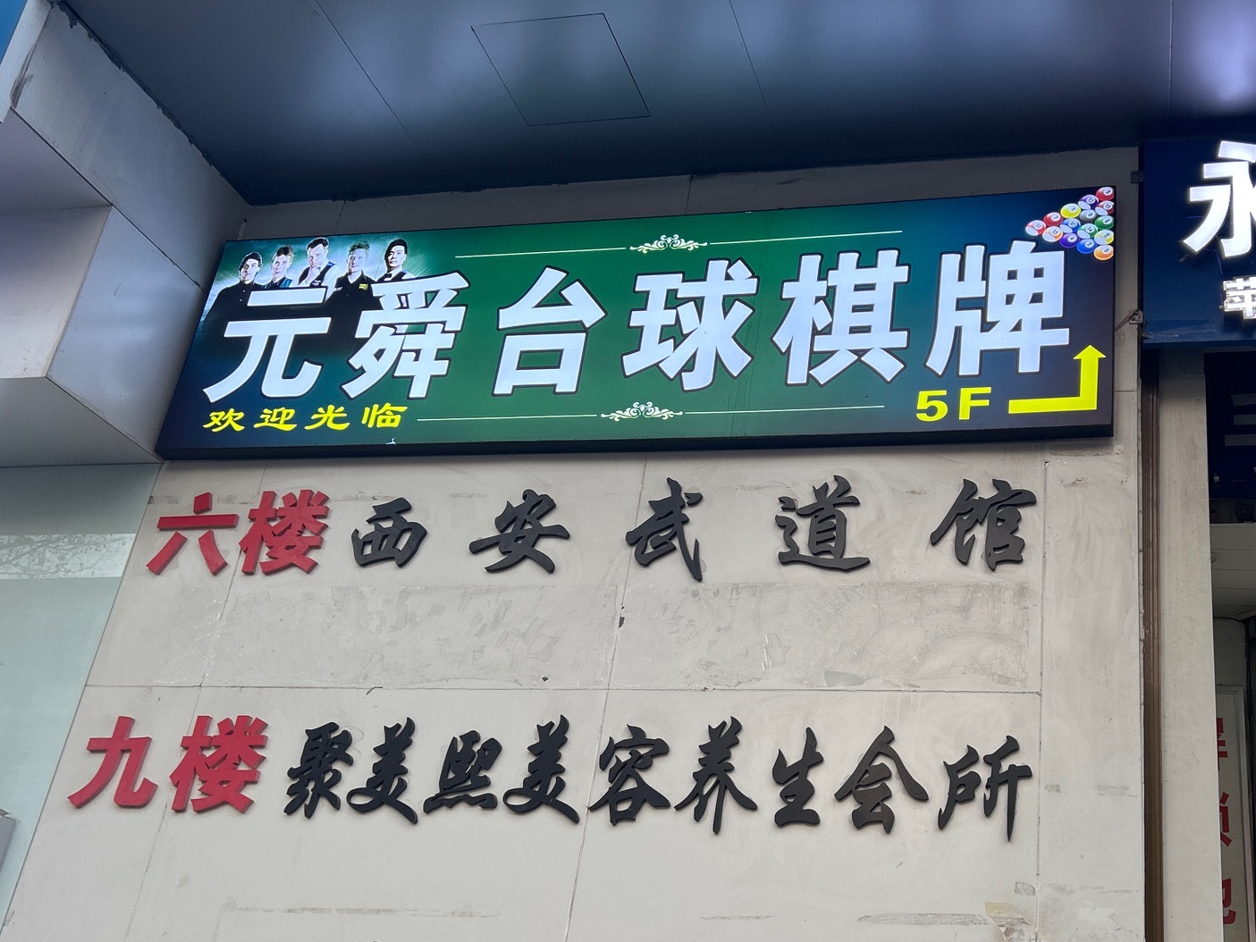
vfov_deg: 38.6
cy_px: 537
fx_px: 1343
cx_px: 847
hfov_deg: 49.2
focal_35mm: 37
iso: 50
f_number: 1.5
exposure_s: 1/100
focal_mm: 5.7
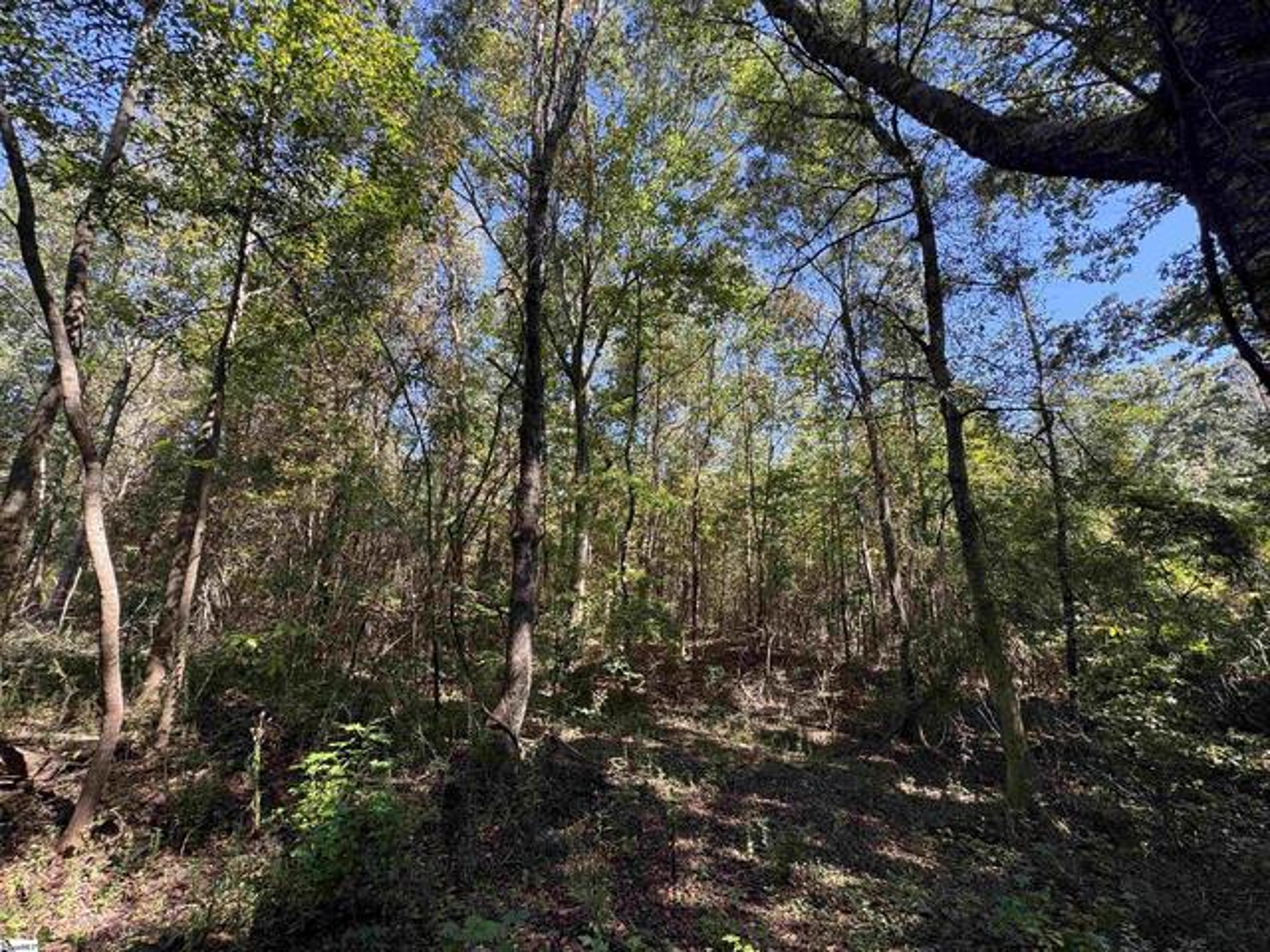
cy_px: 476
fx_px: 514
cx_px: 635
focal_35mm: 14
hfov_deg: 102.1
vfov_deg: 85.7
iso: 40
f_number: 2.2
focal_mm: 2.22
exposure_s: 1/129
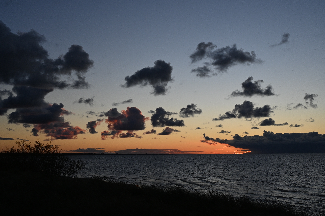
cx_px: 162
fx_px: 406
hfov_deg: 43.6
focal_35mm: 45
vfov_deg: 29.8
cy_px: 108
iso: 450
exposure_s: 1/100
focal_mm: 45
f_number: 20
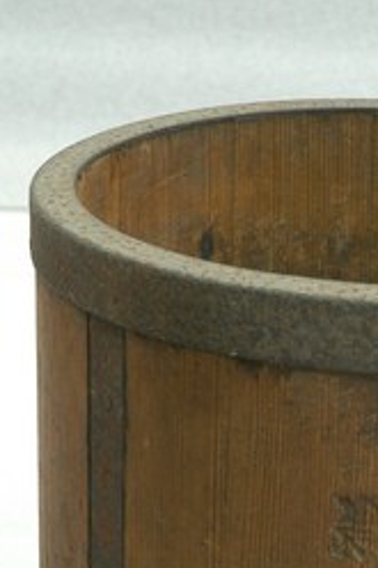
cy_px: 470
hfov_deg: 7.3
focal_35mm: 186
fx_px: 2933
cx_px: 377
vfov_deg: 11.0
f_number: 8
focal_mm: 48
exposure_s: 1/6
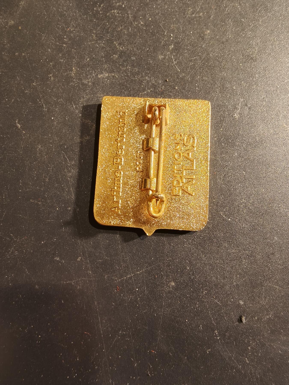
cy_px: 192
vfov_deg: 73.9
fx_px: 256
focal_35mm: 23
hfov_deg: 58.9
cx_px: 144
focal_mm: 2.32
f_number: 2
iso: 160
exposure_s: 1/50
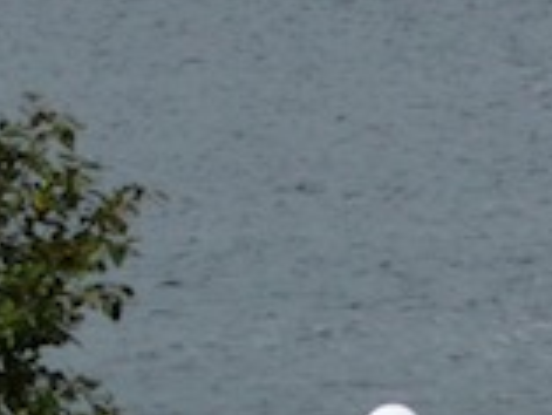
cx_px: 520
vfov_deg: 1.7
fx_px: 13804
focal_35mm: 865
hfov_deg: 2.3
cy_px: -566
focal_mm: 29.1
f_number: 4.8
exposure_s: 1/800
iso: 100
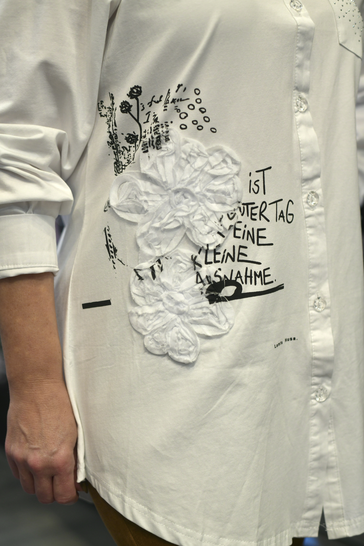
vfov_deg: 39.6
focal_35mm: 50
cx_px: 182
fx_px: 758
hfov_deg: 27.0
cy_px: 273
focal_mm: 50
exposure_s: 1/200
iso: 500
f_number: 2.8
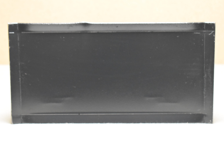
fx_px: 485
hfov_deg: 26.0
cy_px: 74
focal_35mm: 78
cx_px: 112
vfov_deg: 17.5
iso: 5600
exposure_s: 1/125
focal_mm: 52
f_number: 5.6
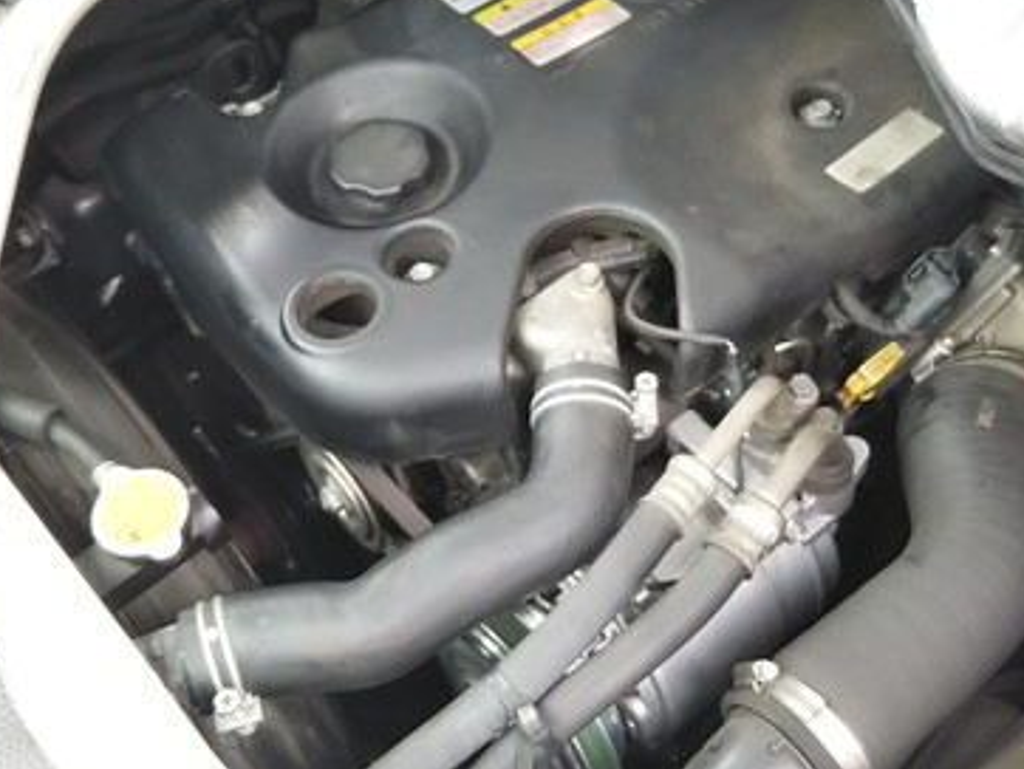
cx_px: 549
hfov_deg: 36.1
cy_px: 342
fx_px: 1569
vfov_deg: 27.5
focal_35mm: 53
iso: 64
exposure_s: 1/30
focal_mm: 4
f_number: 2.2
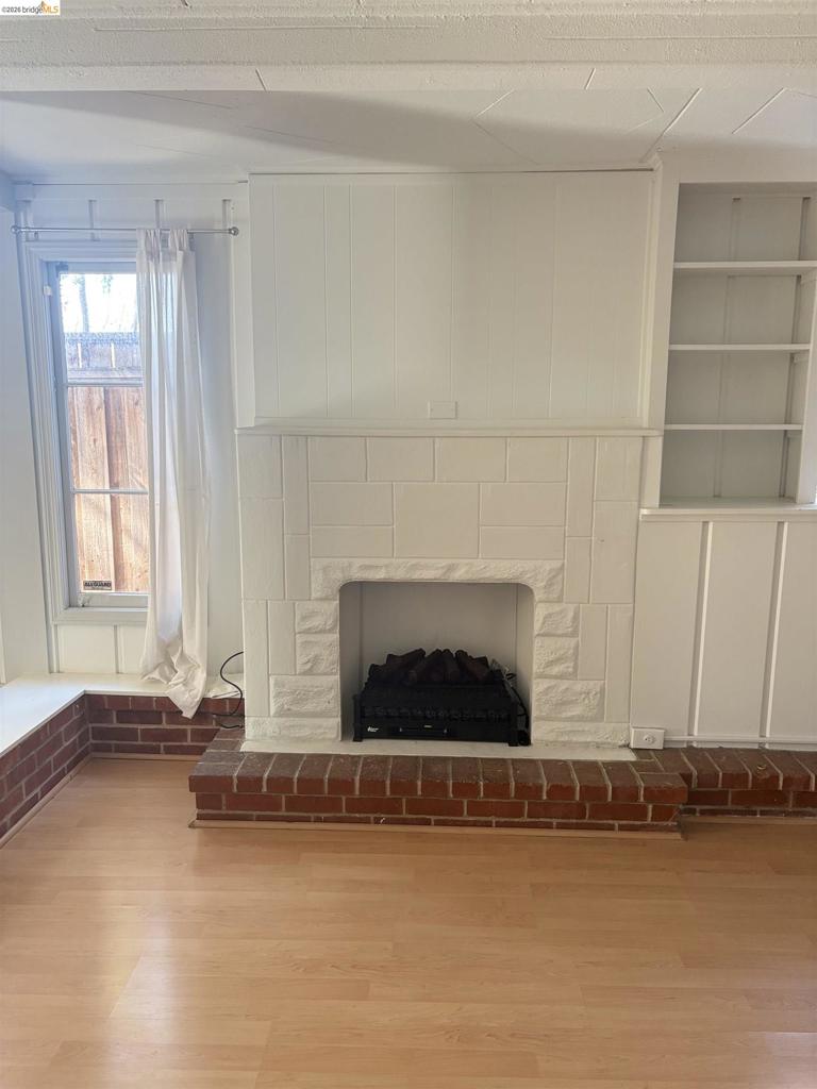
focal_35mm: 26
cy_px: 544
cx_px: 408
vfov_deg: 67.3
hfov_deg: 53.1
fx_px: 818
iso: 125
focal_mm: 5.96
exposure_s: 1/60
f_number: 1.6
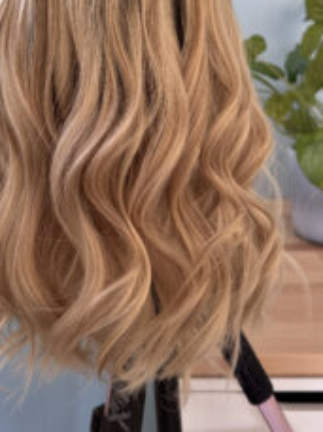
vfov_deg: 43.6
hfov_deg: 34.2
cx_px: 172
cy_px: 115
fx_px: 524
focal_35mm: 42
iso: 200
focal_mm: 6.76
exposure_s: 1/109
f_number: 1.78
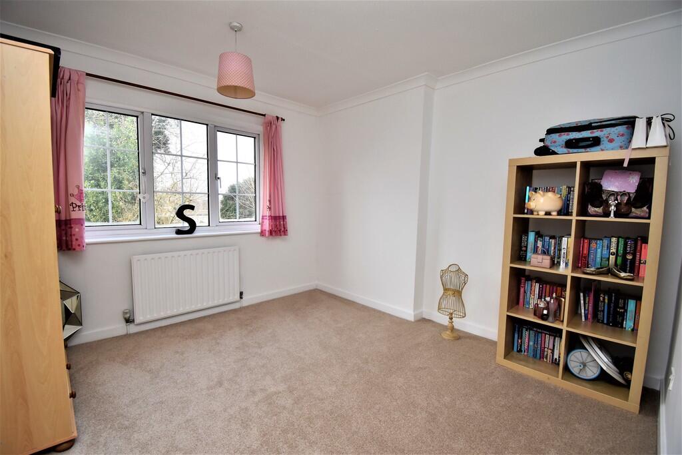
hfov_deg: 100.4
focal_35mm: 15
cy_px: 228
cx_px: 341
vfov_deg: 77.3
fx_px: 284
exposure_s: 1/125
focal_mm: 10
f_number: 5.6
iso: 500
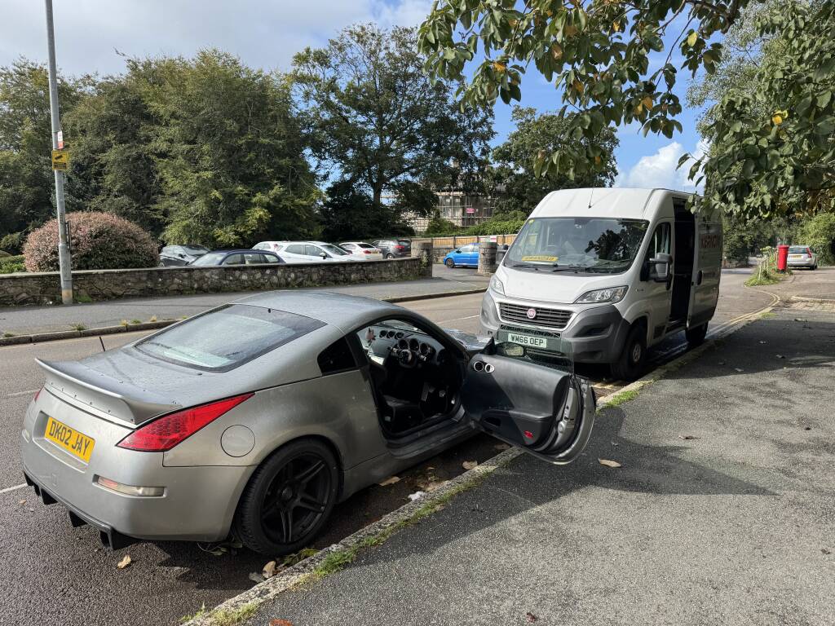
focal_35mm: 24
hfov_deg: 71.6
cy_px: 313
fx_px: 579
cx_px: 418
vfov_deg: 56.8
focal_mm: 6.76
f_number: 1.78
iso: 80
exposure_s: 1/1818
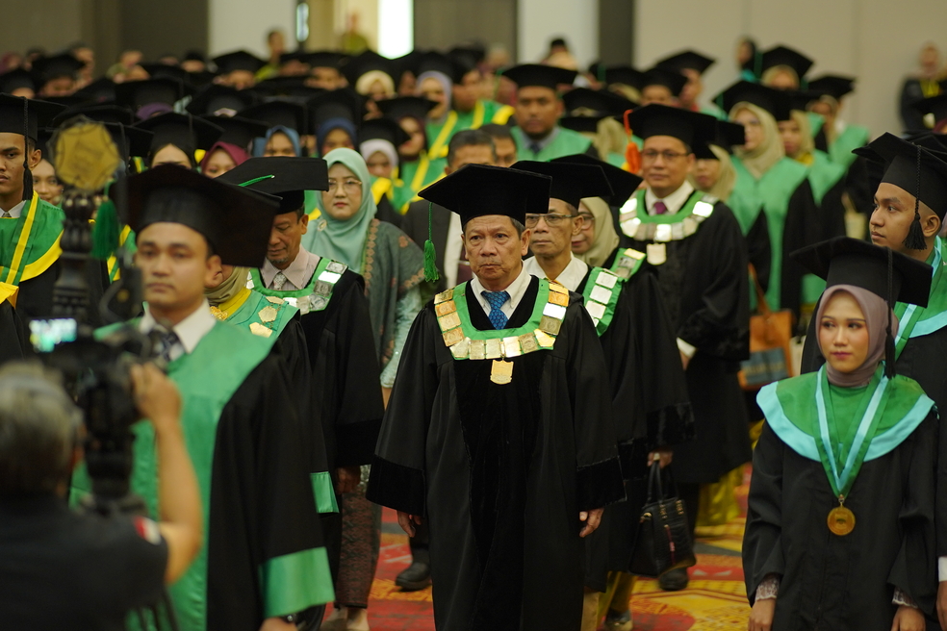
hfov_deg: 16.1
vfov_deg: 10.8
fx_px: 3341
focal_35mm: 127
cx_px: 474
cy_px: 316
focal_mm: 85
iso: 800
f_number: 1.6
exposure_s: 1/125
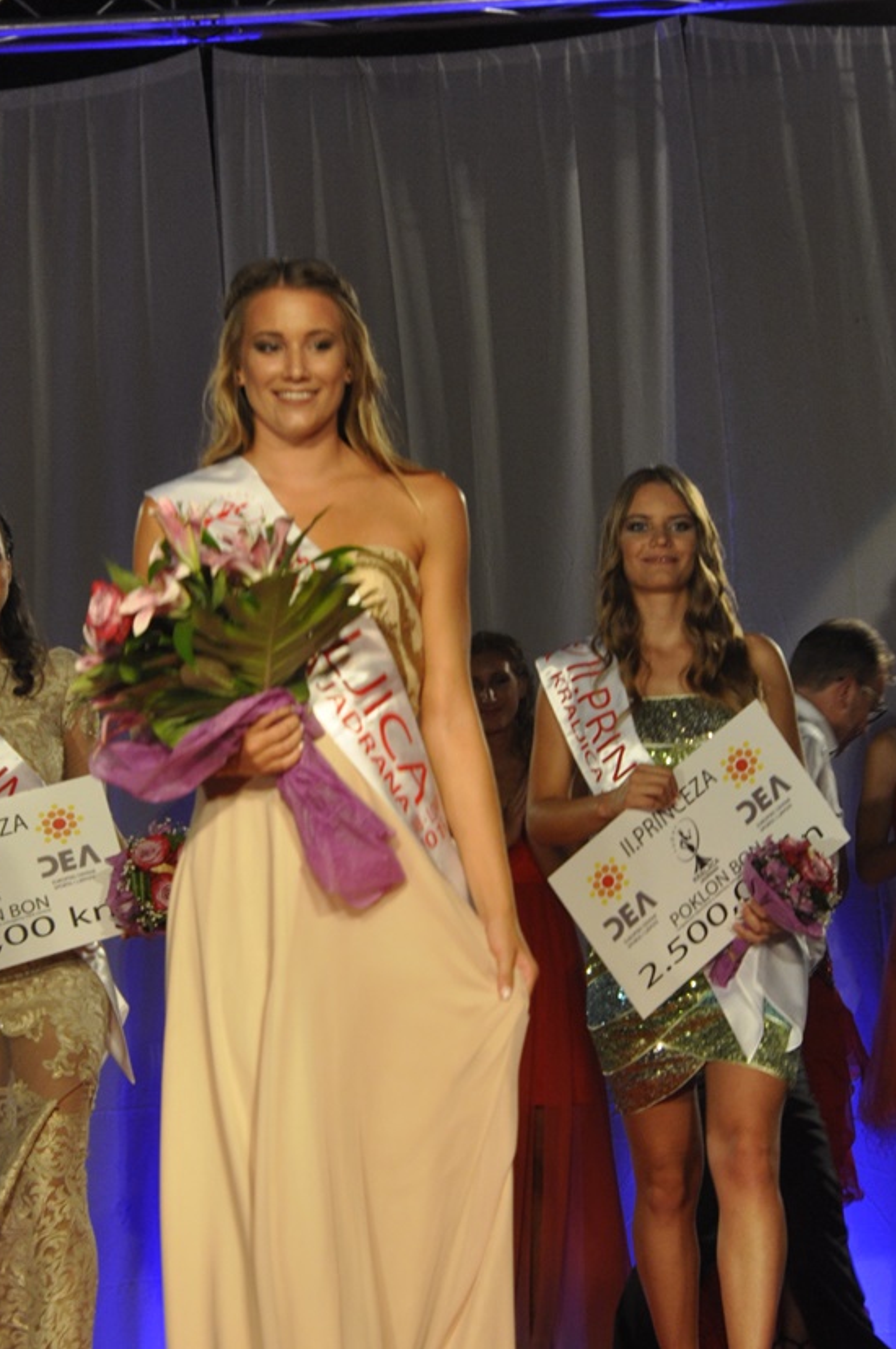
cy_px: 805
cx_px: 320
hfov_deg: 9.4
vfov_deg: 14.2
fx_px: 5427
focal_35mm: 145
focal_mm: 50
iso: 720
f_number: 5.6
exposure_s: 1/100
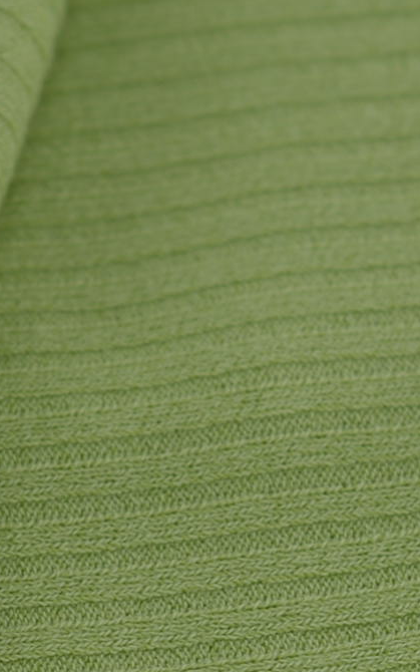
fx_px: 4192
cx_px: -123
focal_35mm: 229
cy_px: 676
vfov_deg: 9.1
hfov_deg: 5.7
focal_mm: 50
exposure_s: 1/320
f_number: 3.5
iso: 100
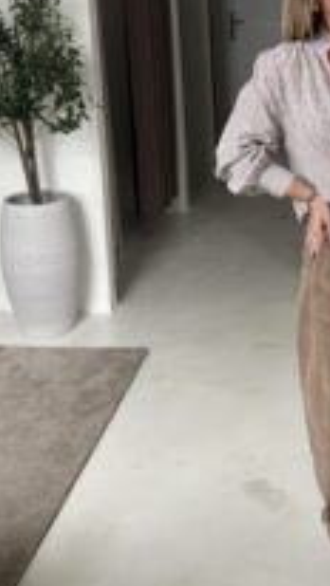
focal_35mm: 55
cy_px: 174
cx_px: 307
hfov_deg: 21.3
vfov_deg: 37.2
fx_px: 855
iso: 200
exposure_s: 1/60
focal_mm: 5.96
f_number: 1.6
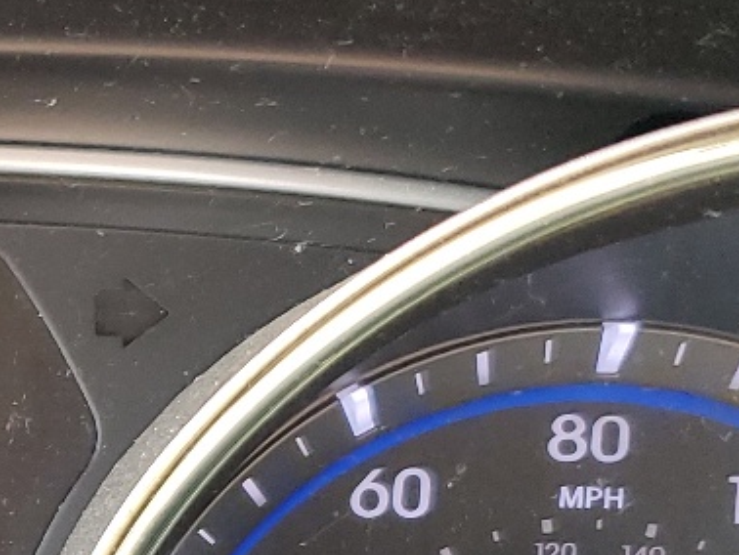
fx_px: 2350
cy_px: 614
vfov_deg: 13.2
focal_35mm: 110
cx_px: -299
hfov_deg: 16.6
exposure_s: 1/120
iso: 95
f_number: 1.5
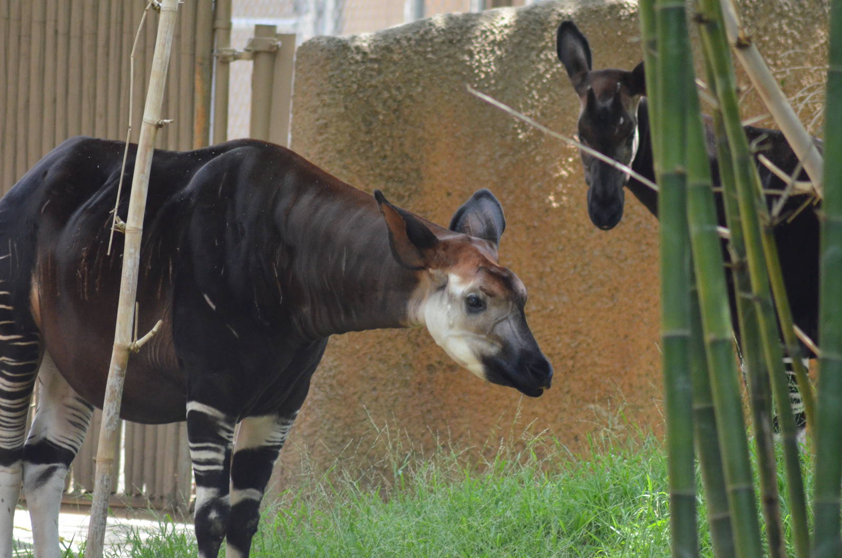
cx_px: 421
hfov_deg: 4.6
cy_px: 279
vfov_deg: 3.0
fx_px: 10504
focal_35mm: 450
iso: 2500
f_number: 5.6
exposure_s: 1/500
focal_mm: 300
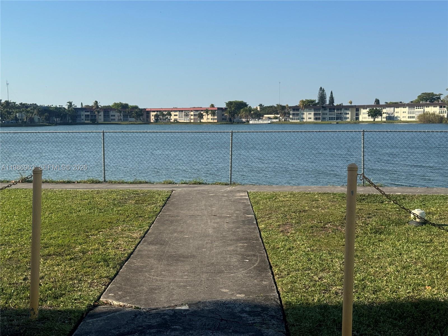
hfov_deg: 39.7
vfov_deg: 30.3
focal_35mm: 48
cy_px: 168
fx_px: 621
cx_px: 224
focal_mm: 6.76
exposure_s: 1/4975
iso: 64
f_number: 1.78
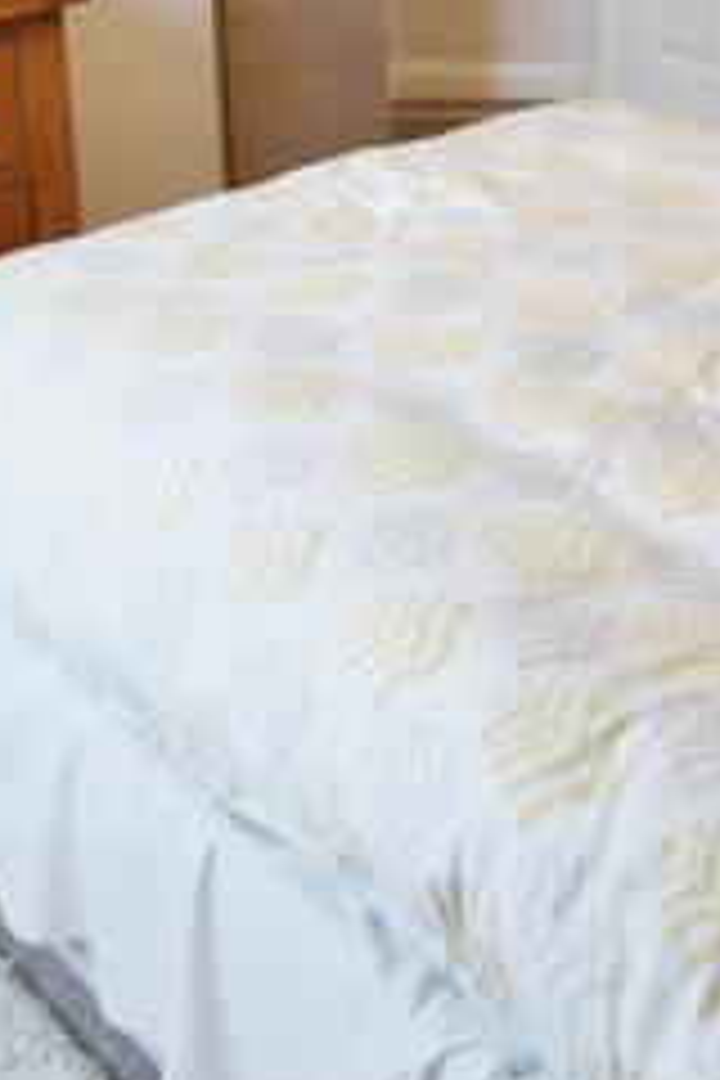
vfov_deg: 29.9
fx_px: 1920
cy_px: 88
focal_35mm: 64
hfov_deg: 21.2
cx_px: 446
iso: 500
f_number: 4
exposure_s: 1/60
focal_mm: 10
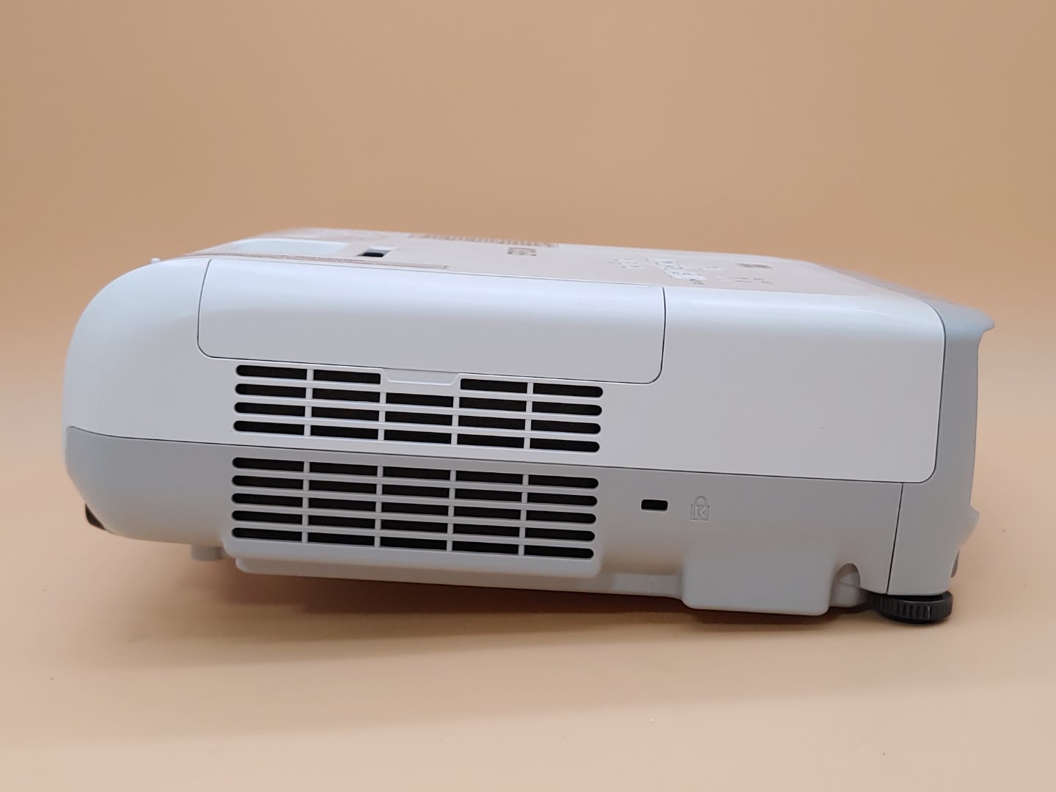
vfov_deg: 31.5
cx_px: 528
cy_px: 396
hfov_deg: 41.2
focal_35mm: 46
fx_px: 1403
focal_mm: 4.36
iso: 50
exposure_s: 1/120
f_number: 1.8
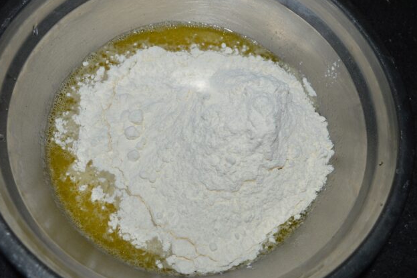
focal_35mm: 37
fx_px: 428
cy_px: 132
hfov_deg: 51.9
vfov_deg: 35.9
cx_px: 197
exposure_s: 1/60
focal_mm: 22
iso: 100
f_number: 8
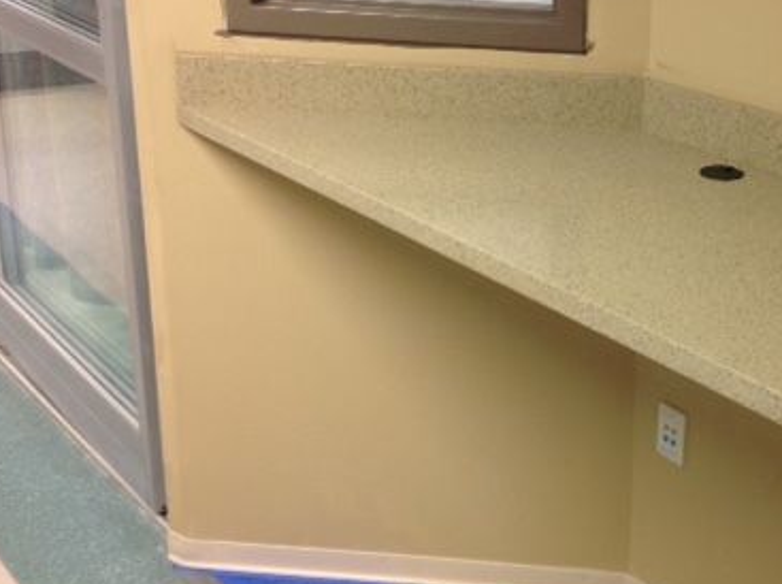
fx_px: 1376
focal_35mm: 61
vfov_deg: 23.8
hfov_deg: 30.9
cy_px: 183
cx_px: 633
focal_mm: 4.28
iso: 64
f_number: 2.4
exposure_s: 1/15
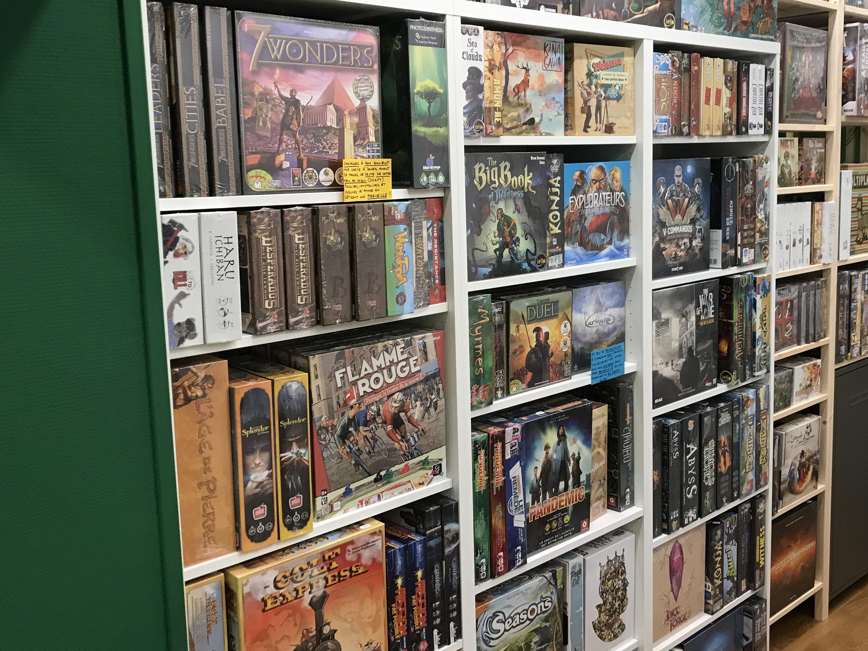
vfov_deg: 39.6
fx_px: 903
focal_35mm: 36
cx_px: 498
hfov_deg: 51.2
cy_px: 287
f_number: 1.8
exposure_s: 1/25
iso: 40
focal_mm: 3.99
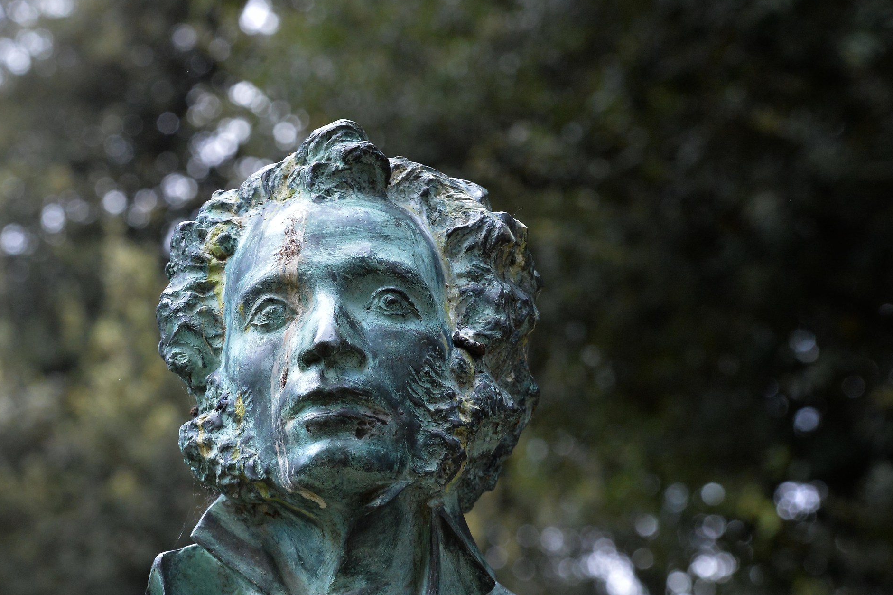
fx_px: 5058
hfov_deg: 10.1
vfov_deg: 6.7
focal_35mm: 204
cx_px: 329
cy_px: 357
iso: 3200
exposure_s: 1/500
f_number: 9
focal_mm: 160
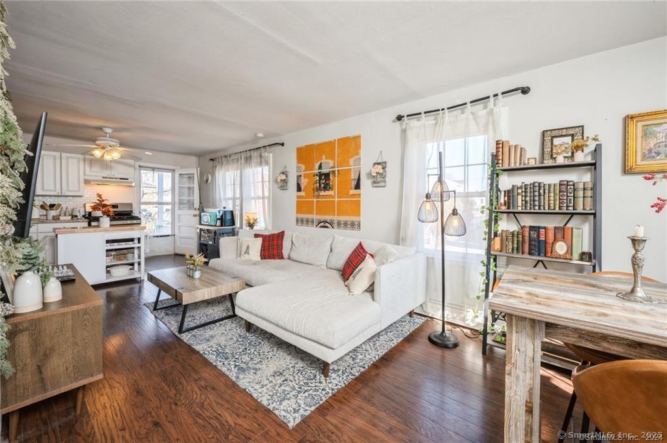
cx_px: 334
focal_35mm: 14
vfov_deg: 81.1
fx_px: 259
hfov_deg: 104.3
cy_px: 222
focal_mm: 14
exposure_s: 1/25
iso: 200
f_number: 11
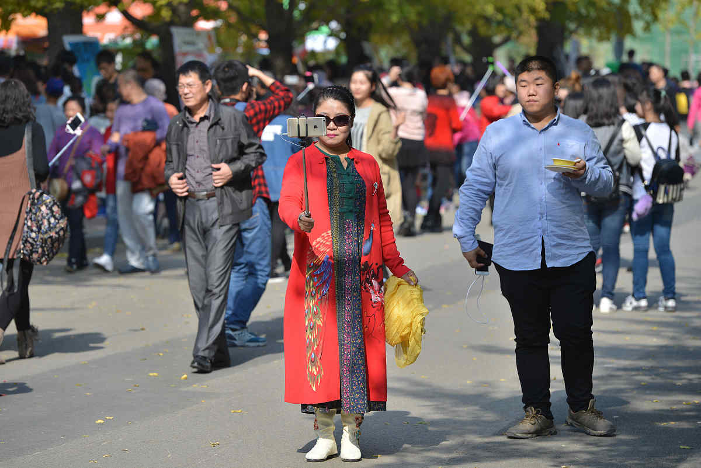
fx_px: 3214
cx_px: 350
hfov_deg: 12.4
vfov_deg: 8.3
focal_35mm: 165
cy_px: 234
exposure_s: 1/800
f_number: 5
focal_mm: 165
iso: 200
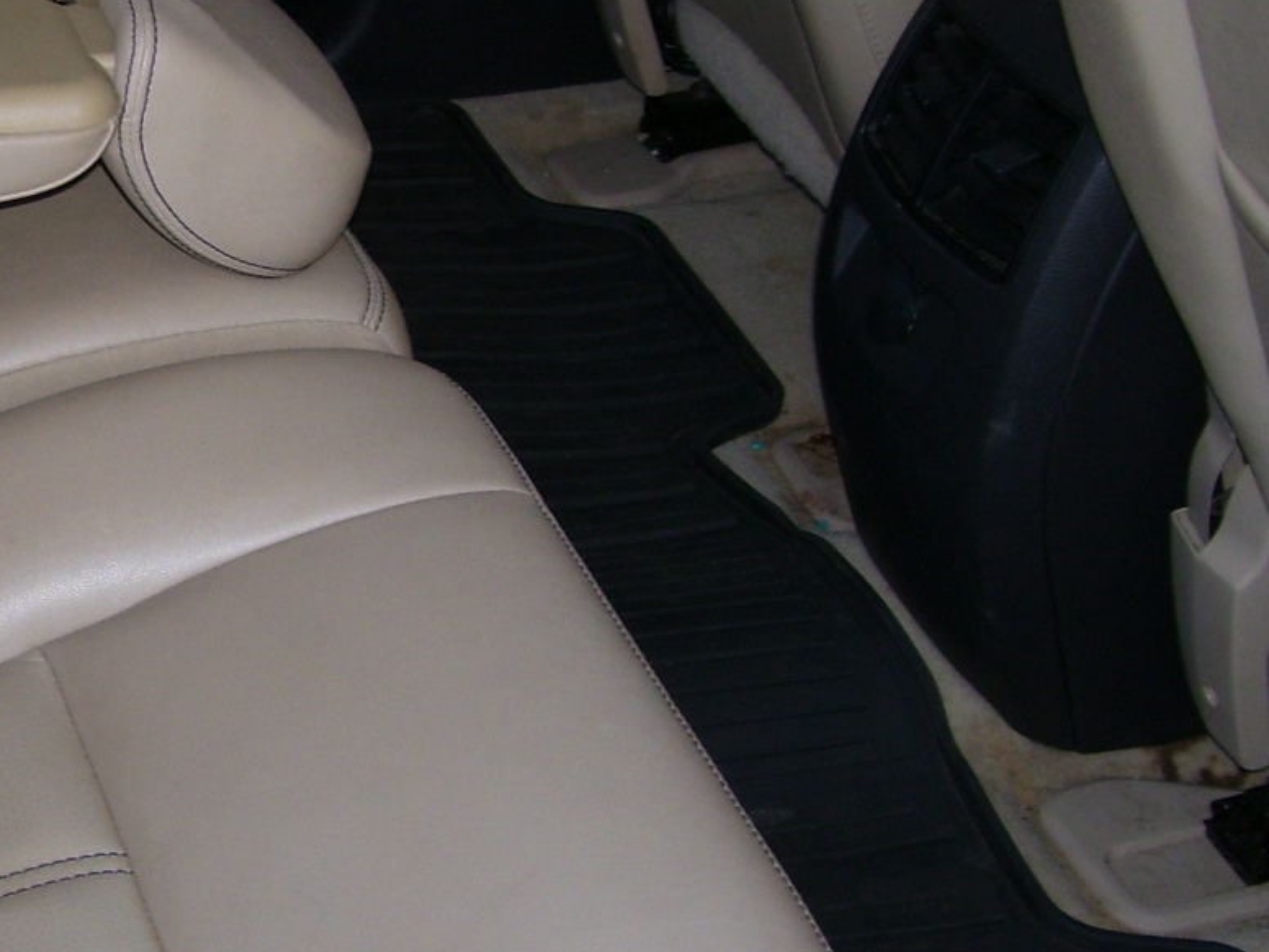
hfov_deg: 23.8
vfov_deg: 18.7
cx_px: 33
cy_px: 486
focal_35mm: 79
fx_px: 2896
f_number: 2.7
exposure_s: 1/60
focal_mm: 6
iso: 80
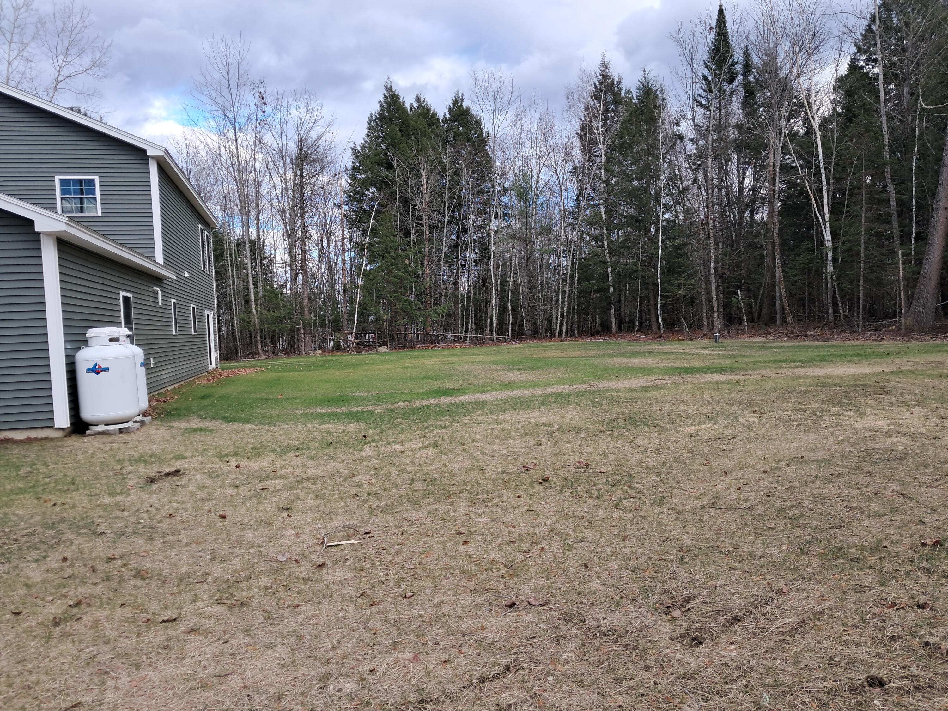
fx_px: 739
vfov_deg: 51.4
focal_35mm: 27
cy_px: 356
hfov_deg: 65.3
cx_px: 474
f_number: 1.8
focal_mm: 4
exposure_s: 1/152
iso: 50
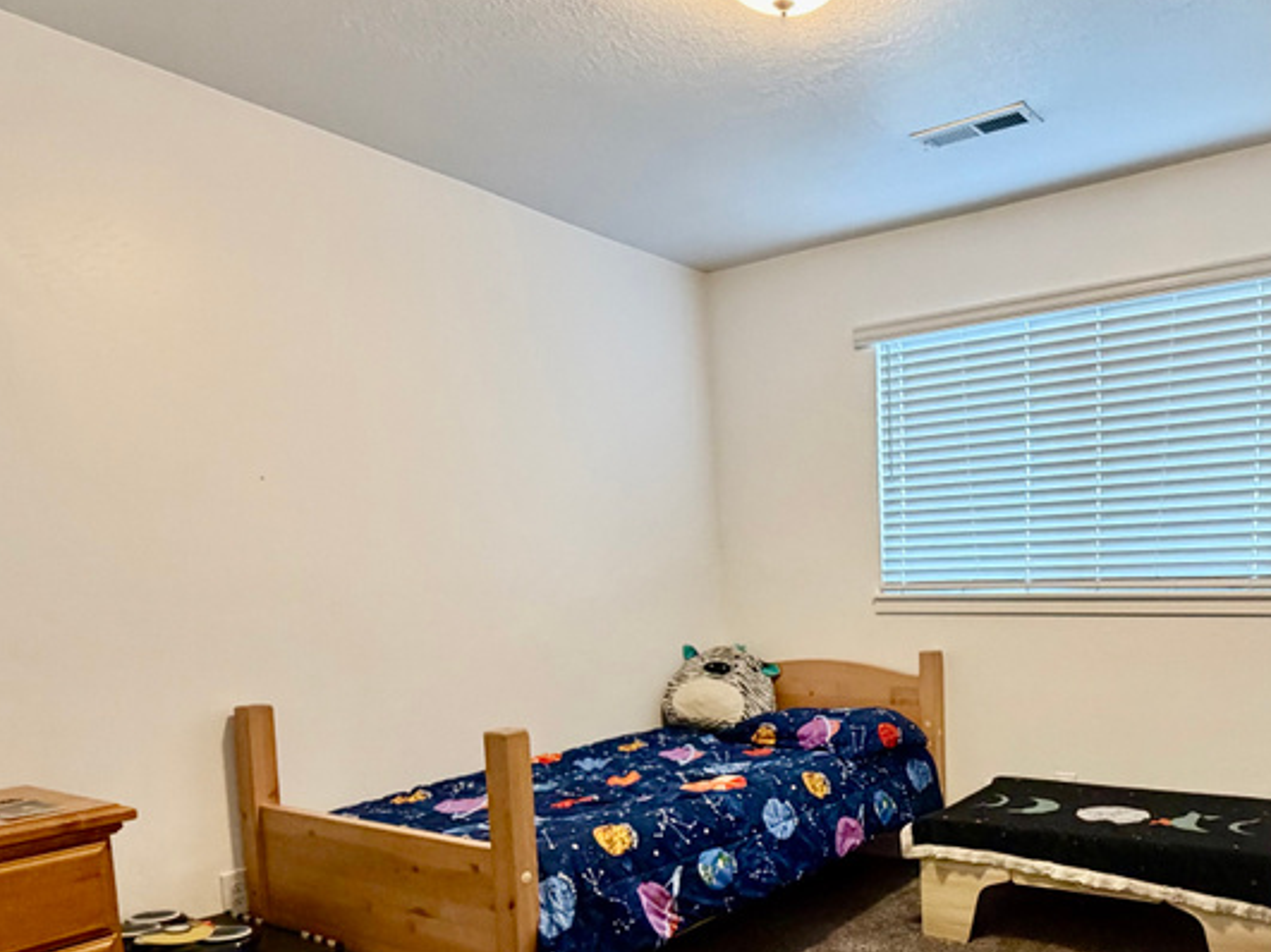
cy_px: 675
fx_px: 991
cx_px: 862
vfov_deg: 49.9
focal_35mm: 27
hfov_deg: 63.4
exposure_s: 1/60
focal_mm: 2.22
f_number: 2.2
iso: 320
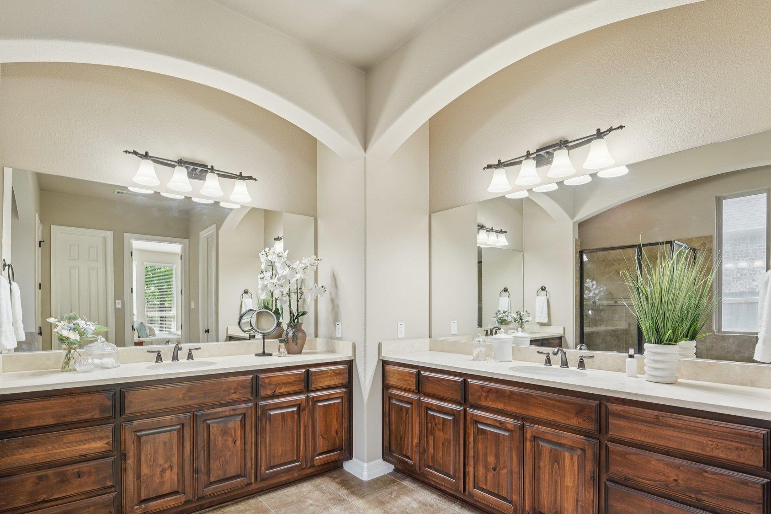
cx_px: 368
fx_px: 364
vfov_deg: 69.6
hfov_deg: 93.2
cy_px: 312
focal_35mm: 17
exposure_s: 1/13
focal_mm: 14
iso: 400
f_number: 8
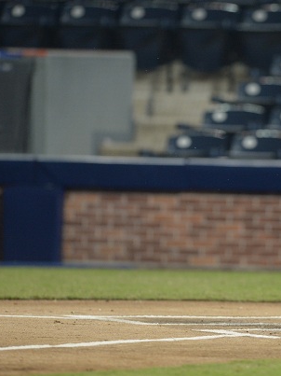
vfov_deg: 3.0
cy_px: 173
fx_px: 7245
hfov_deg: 2.2
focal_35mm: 669
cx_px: 300
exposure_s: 1/800
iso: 2500
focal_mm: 400
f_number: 4
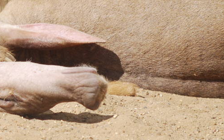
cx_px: -9
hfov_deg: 2.5
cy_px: 14
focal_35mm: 836
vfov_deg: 1.6
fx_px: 5102
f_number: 4.8
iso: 200
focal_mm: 170
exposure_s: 1/1000
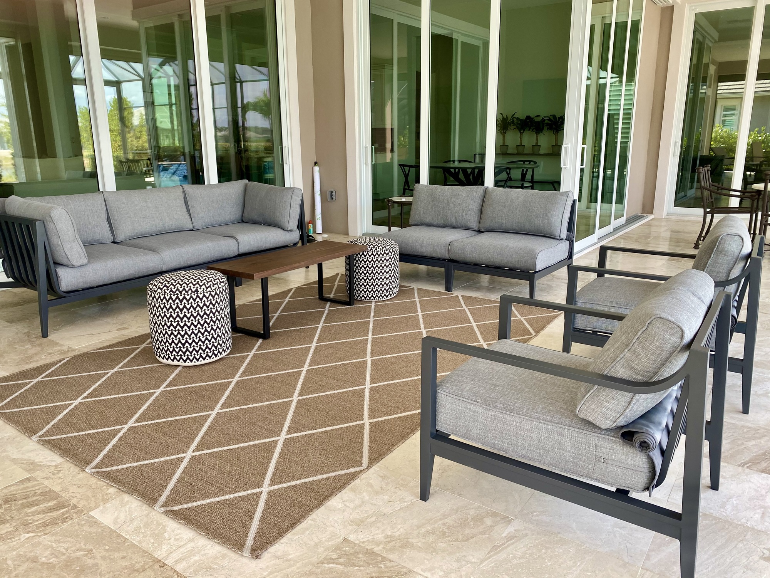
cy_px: 289
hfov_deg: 67.3
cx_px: 385
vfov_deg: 53.1
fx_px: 578
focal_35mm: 26
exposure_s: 1/122
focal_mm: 4.25
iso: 64
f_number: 1.8
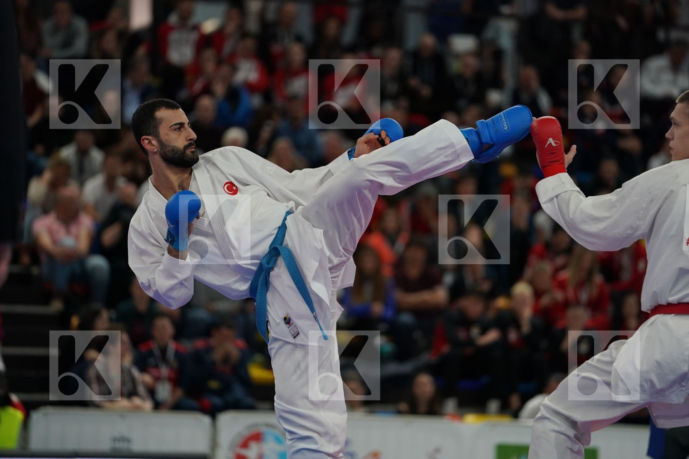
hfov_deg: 10.3
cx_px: 344
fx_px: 3827
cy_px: 230
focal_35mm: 200
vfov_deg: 6.9
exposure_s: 1/1000
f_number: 2.8
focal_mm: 200
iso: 1250
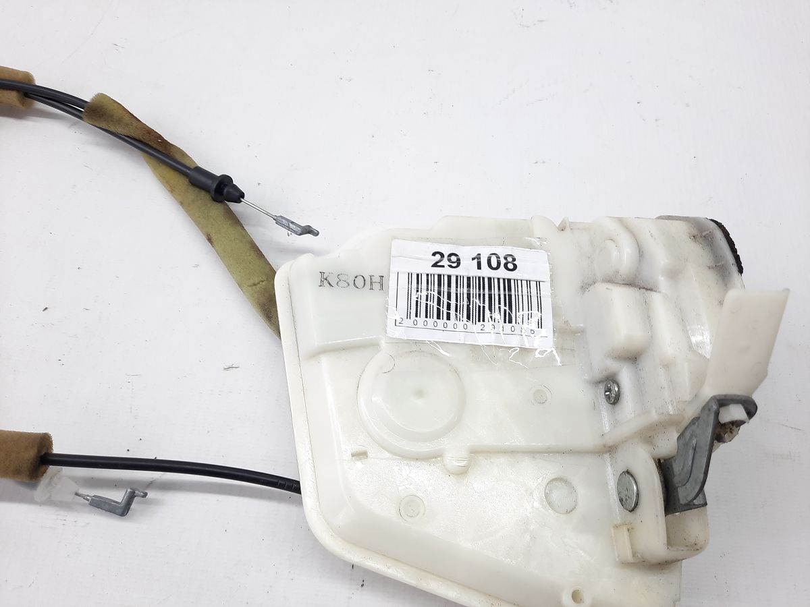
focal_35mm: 25
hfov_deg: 69.4
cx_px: 405
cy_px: 304
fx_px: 585
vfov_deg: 54.9
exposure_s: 1/50
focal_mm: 4.6
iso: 64
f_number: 2
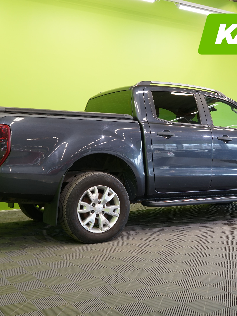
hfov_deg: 32.1
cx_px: 138
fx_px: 411
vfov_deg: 42.1
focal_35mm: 45
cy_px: 157
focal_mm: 31
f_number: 5.6
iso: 500
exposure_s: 1/25
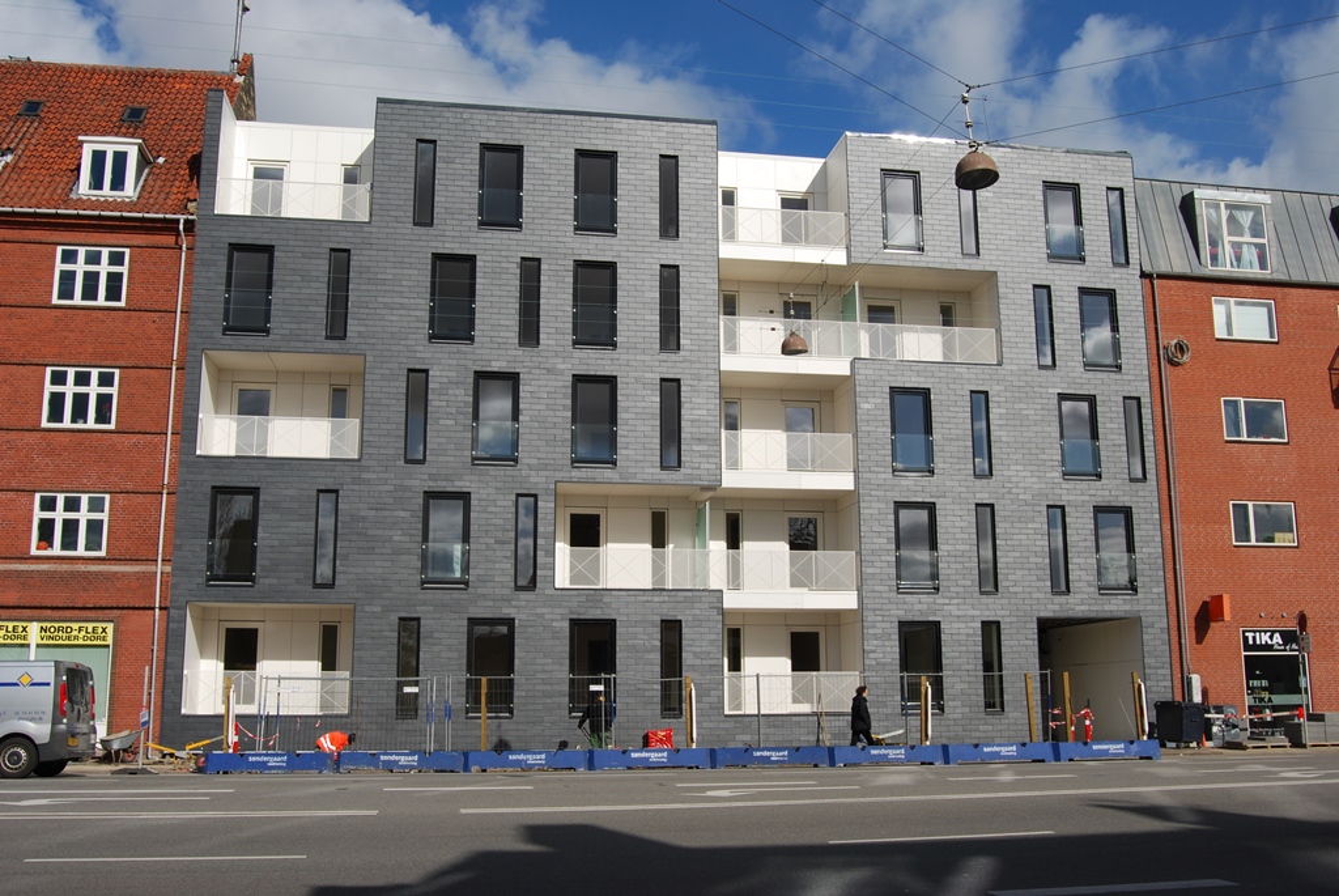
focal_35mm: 34
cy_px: 448
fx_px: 1284
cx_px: 670
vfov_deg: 38.4
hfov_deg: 55.1
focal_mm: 23
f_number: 14
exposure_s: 1/200
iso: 100
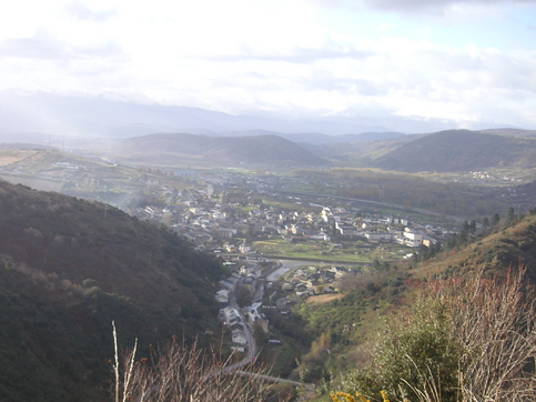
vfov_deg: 29.5
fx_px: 759
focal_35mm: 49
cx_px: 199
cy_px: 255
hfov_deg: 38.7
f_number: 2.8
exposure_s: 1/350
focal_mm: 6.1
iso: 50
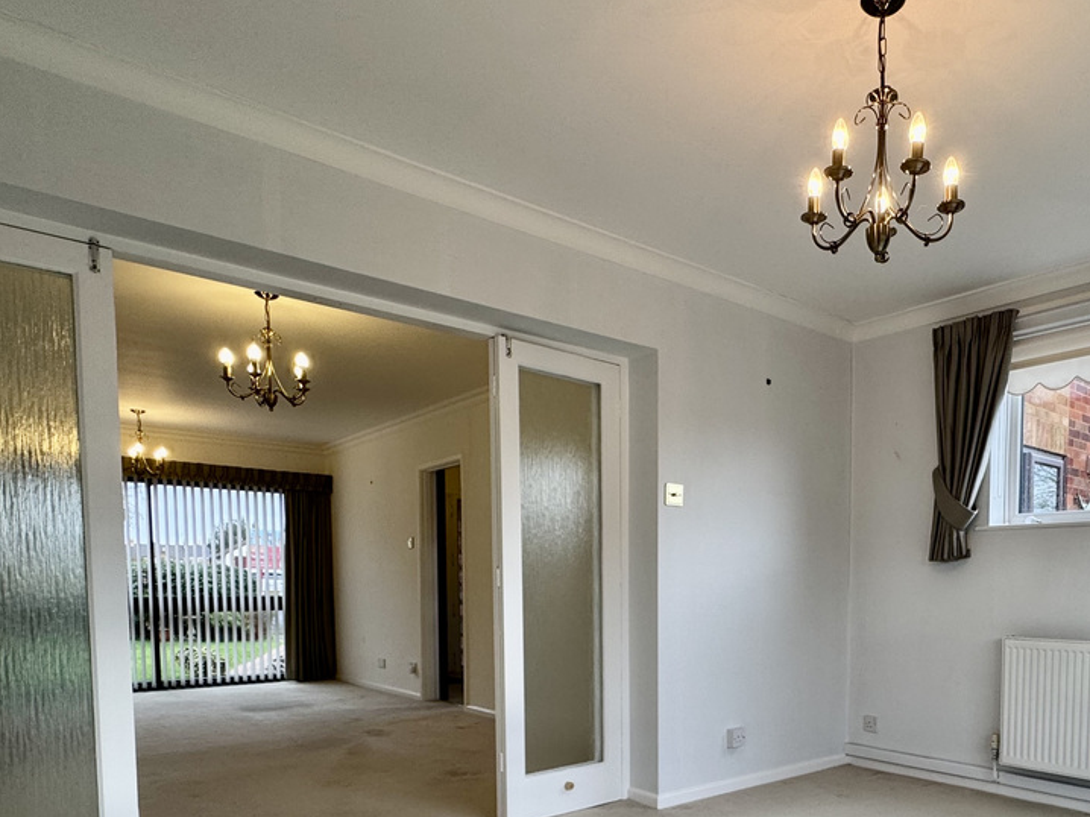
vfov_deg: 50.1
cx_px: 739
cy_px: 645
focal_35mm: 26
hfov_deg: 65.3
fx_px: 818
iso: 64
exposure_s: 1/100
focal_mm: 2.22
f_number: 2.2
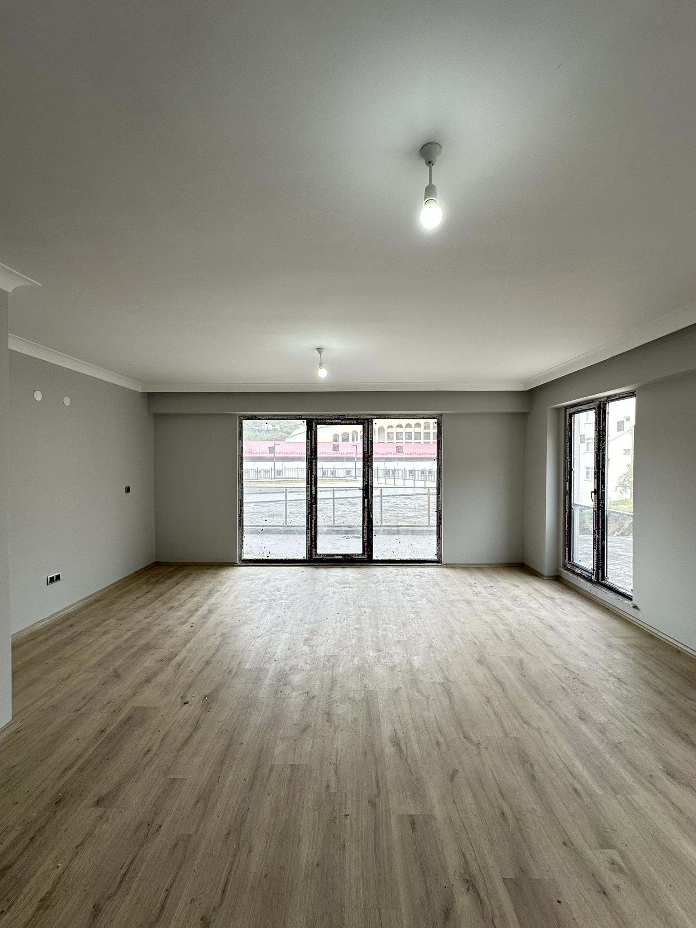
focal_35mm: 14
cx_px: 348
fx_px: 375
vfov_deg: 102.1
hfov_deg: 85.7
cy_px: 464
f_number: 2.2
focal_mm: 2.22
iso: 80
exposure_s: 1/100
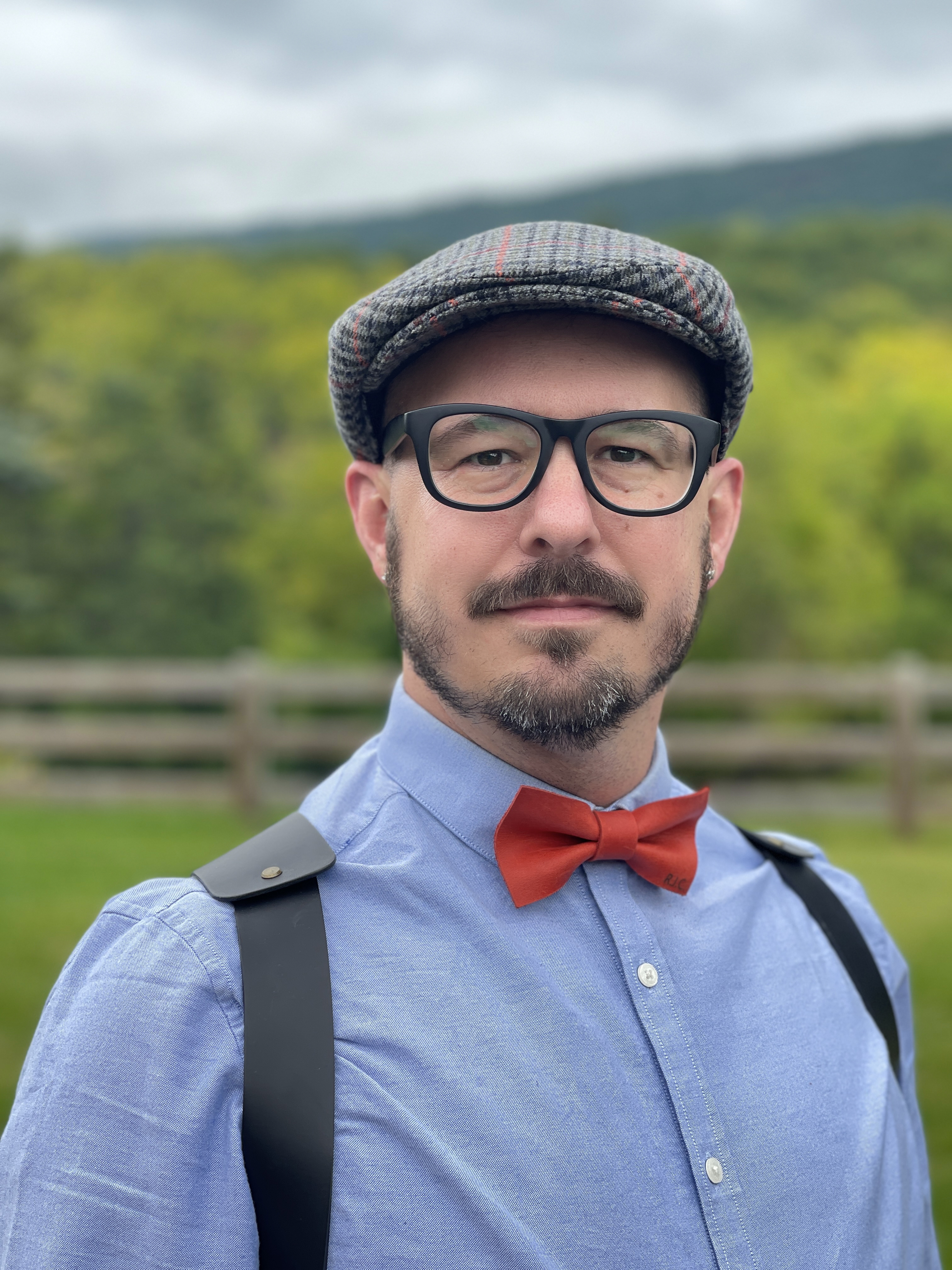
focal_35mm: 64
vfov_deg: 30.3
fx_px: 2347
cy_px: 635
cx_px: 476
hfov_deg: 22.9
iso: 32
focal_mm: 7.5
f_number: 2.2
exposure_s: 1/121
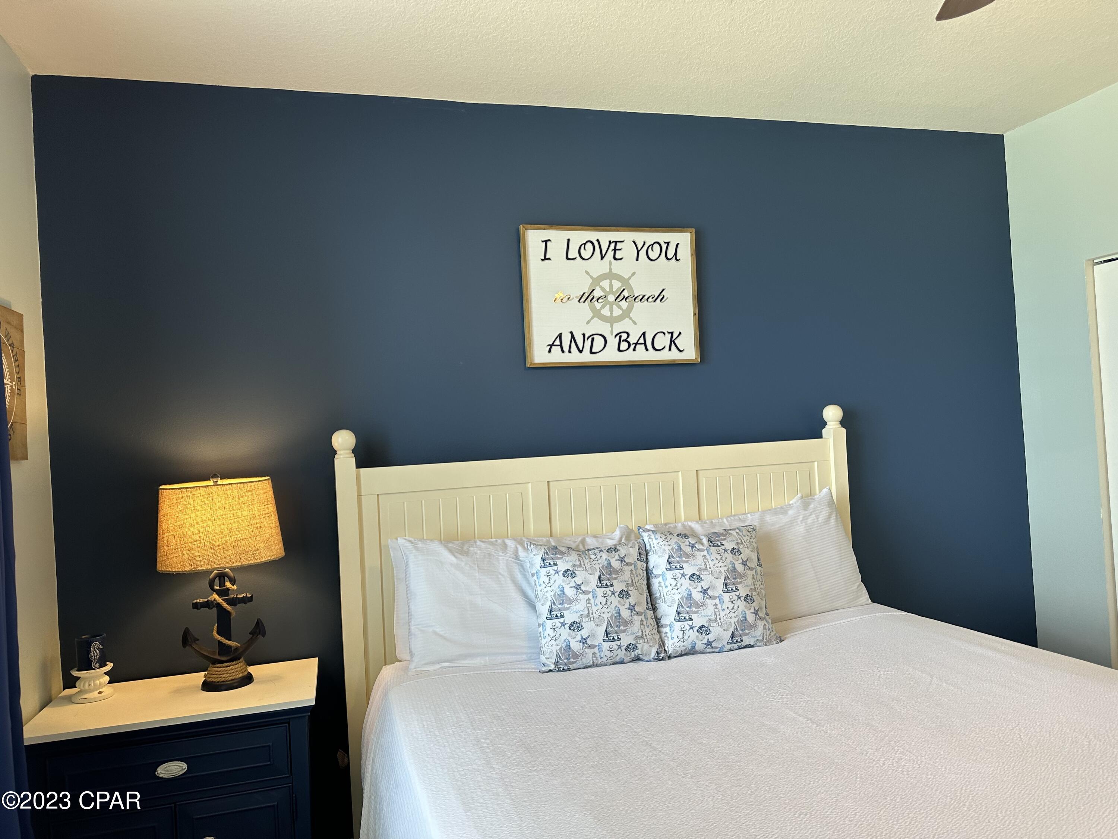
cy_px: 420
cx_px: 559
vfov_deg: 56.8
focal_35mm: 24
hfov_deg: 71.6
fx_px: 775
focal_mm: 6.86
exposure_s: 1/120
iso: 125
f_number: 1.78
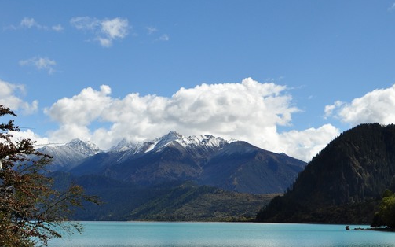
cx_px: 195
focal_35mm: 81
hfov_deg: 25.6
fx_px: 869
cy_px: 170
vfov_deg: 16.1
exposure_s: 1/500
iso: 200
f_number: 11
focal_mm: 35
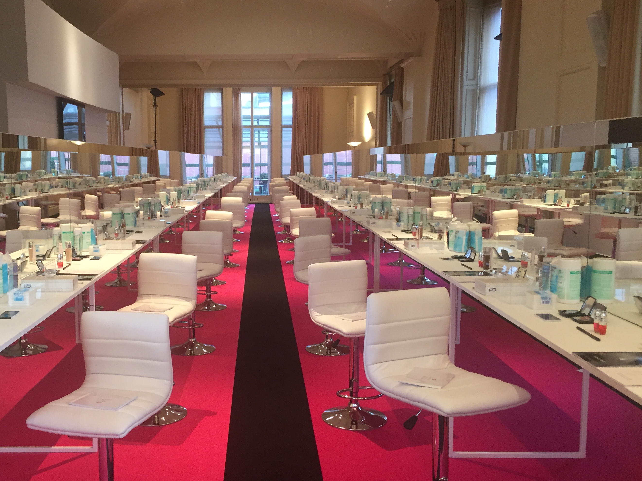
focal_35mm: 36
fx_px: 668
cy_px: 251
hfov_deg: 50.9
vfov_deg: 39.7
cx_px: 249
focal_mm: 4.15
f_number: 2.2
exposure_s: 1/33
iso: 160
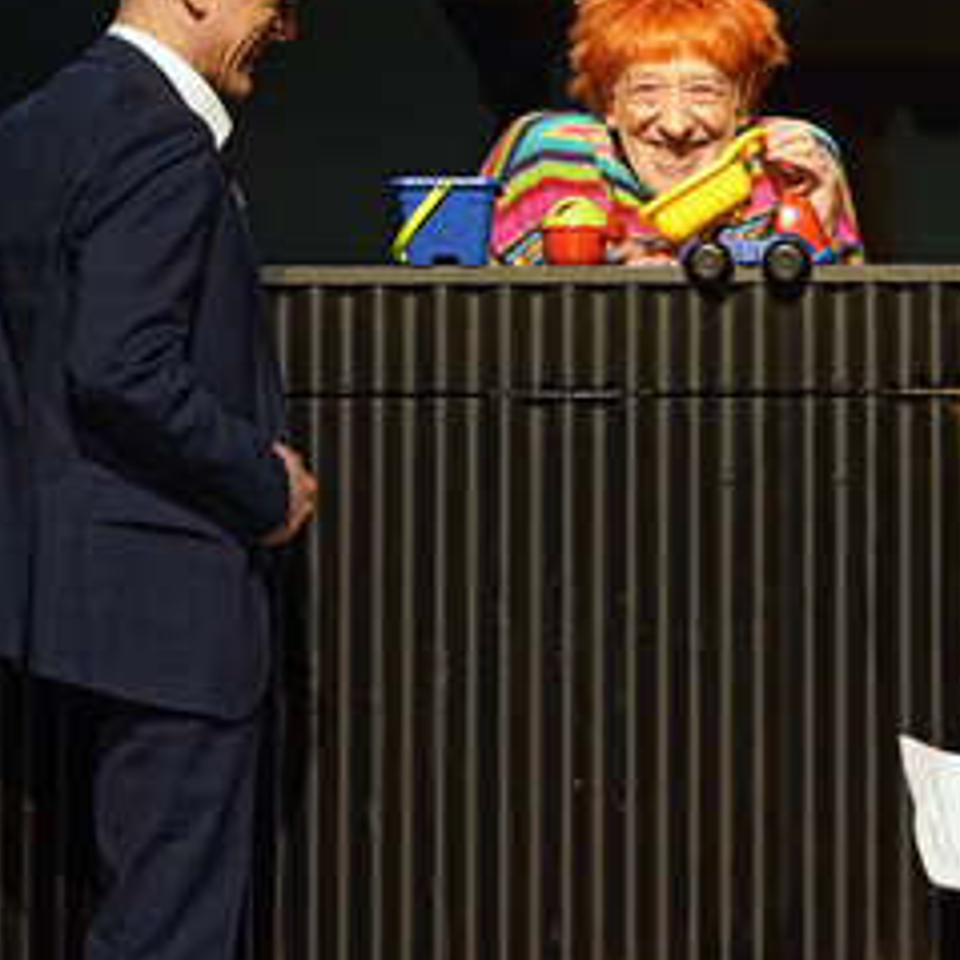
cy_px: 418
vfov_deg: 7.1
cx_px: 677
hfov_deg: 7.1
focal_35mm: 245
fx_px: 7687
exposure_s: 1/250
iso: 2000
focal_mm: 153
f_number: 5.6
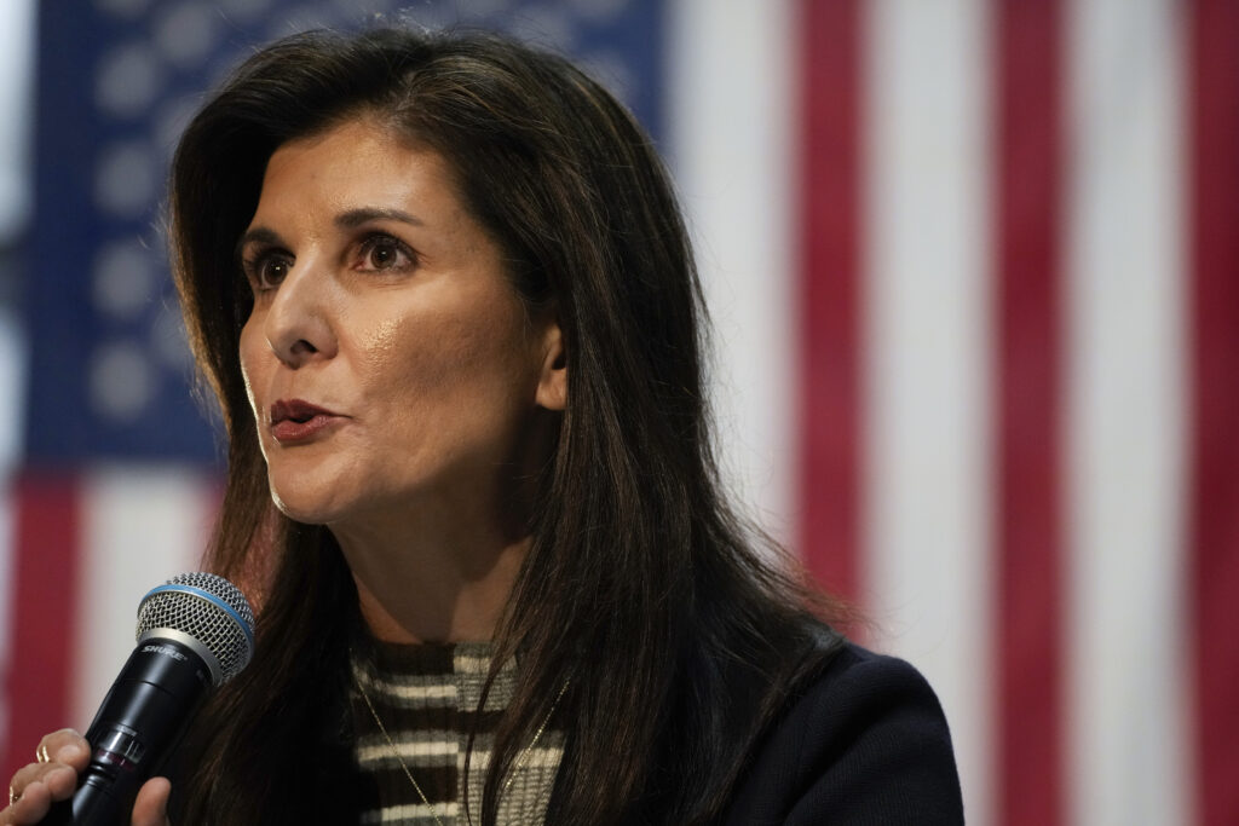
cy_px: 413
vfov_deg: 6.5
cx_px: 620
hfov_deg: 9.7
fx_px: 7297
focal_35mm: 212
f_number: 5.6
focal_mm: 212
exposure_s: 1/400
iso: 4000
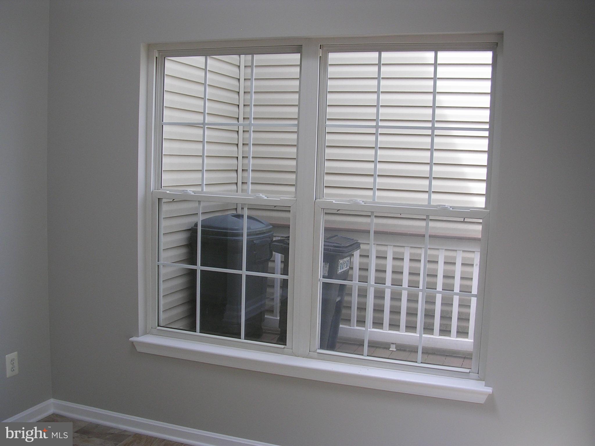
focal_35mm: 38
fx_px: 653
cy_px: 223
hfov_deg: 49.0
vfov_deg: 37.7
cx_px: 298
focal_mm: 5.8
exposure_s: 1/163
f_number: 2.8
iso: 50
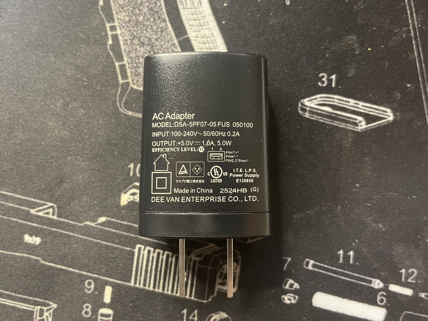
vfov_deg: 53.1
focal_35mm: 26
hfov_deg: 67.3
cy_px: 160
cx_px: 214
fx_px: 321
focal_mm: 4.2
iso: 500
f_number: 1.6
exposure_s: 1/33
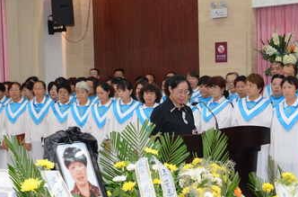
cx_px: 173
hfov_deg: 26.7
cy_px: 116
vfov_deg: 17.8
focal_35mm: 76
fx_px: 627
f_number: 5.6
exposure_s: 1/60
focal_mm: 28
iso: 2000
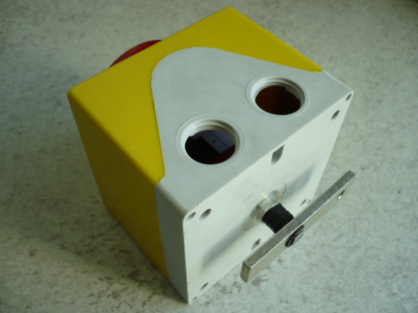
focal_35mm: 35
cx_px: 209
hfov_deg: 52.6
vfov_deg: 40.7
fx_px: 423
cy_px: 156
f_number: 2.8
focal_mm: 5.8
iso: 100
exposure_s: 1/125
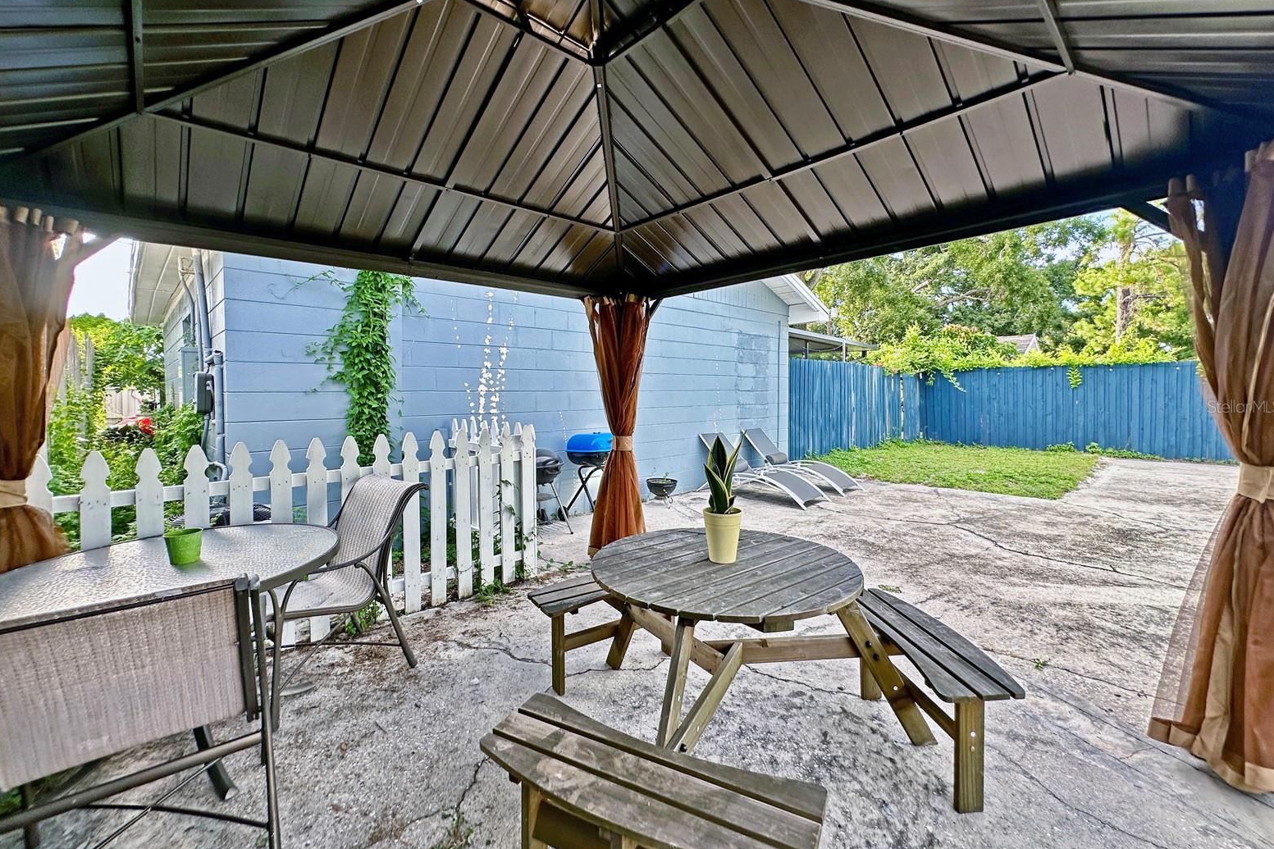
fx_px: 531
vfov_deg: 77.3
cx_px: 628
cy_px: 406
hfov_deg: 100.4
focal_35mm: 15
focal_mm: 2.22
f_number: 2.2
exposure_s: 1/153
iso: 40
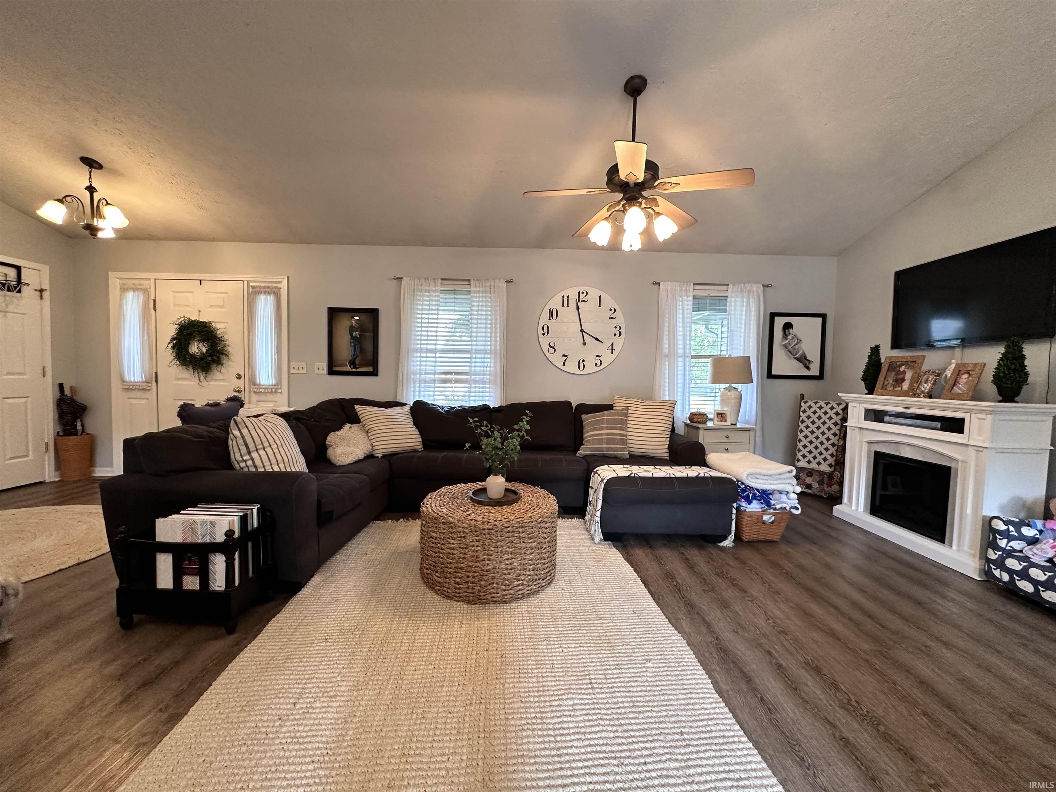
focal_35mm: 14
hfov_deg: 102.1
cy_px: 396
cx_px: 528
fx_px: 427
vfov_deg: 85.7
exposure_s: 1/60
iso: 200
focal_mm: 2.22
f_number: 2.2
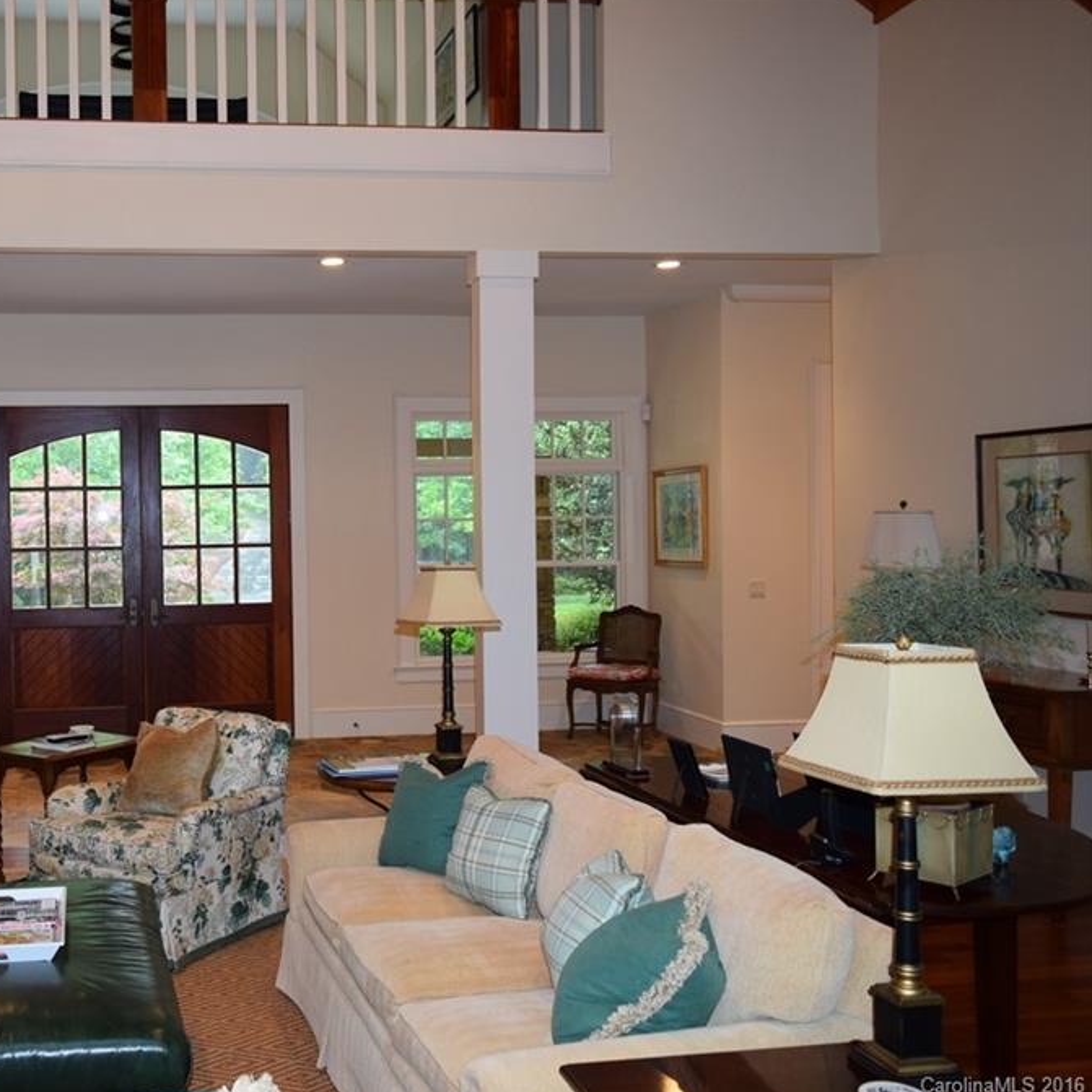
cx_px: 264
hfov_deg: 45.5
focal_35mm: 35
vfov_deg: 47.2
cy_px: 545
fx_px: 1249
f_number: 4.5
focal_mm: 18
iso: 800
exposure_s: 1/80
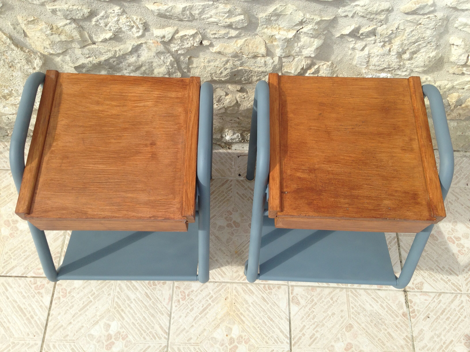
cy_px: 176
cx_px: 235
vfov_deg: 42.9
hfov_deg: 55.4
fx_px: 448
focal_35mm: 33
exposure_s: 1/441
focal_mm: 4.12
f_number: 2.4
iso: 50
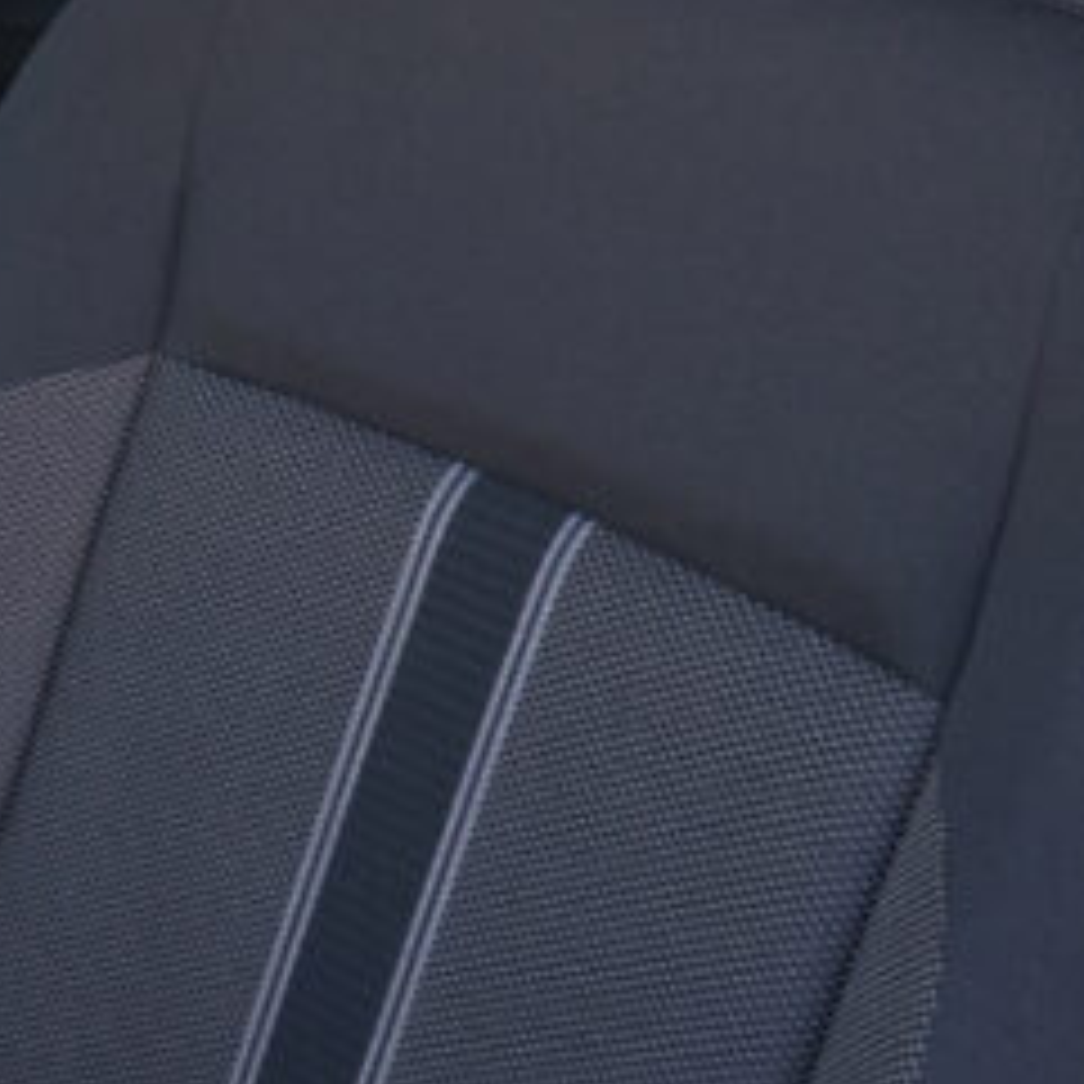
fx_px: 3330
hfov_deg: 17.5
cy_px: 511
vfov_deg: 18.5
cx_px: -252
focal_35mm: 94
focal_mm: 17.5
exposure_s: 1/100
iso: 2000
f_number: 9
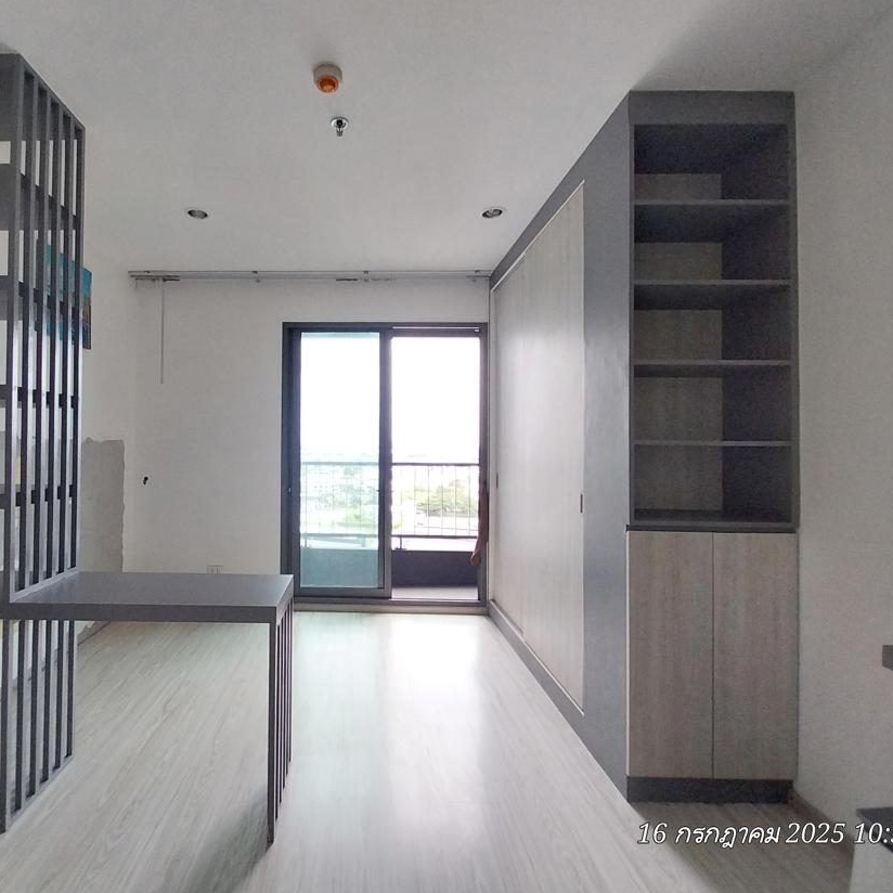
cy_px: 442
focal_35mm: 16
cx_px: 351
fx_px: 467
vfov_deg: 87.4
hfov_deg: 86.2
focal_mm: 1.3
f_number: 2.2
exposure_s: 1/50
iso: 64
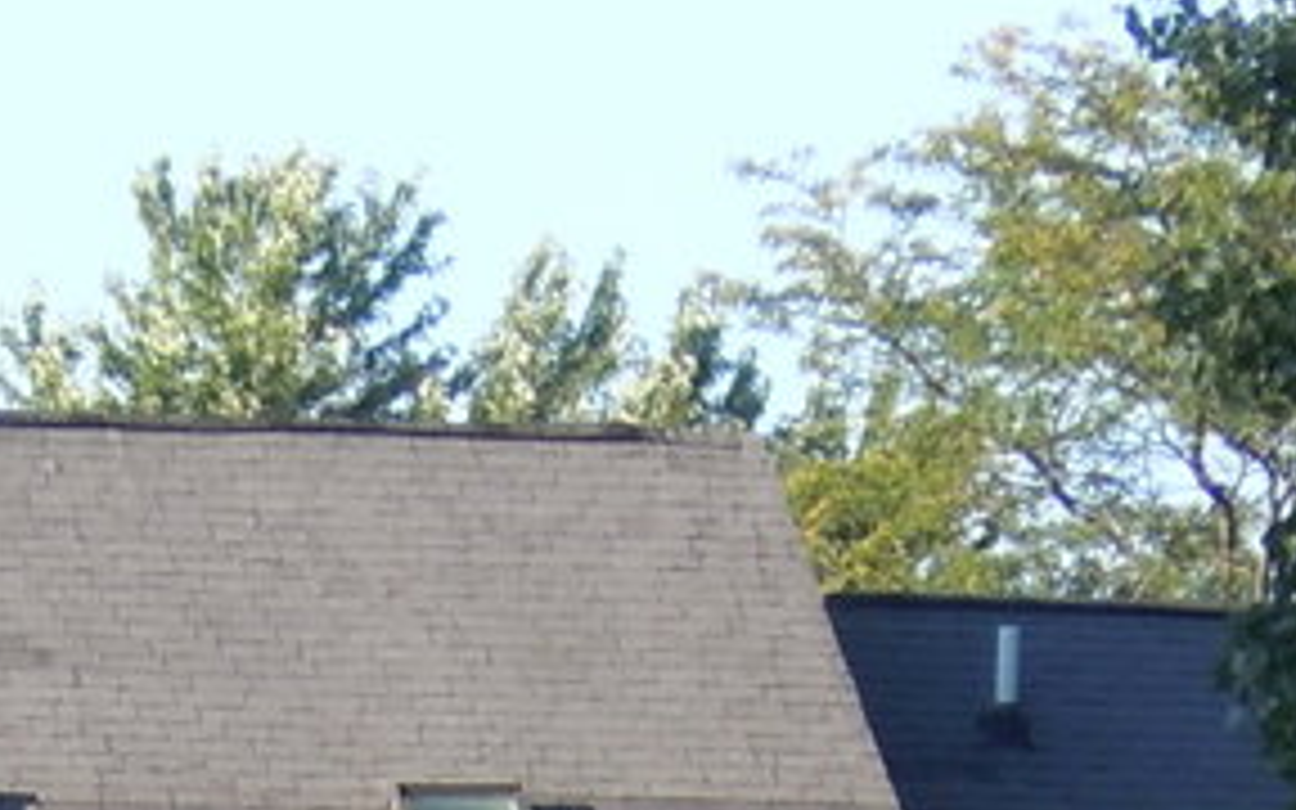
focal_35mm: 867
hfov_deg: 2.4
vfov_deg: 1.5
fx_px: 30623
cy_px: 1836
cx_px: 135
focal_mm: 35
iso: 160
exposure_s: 1/200
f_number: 5.6
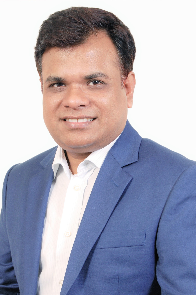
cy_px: 148
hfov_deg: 18.9
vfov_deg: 28.1
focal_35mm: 72
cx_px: 98
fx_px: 589
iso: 400
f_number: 10
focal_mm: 48
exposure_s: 1/200
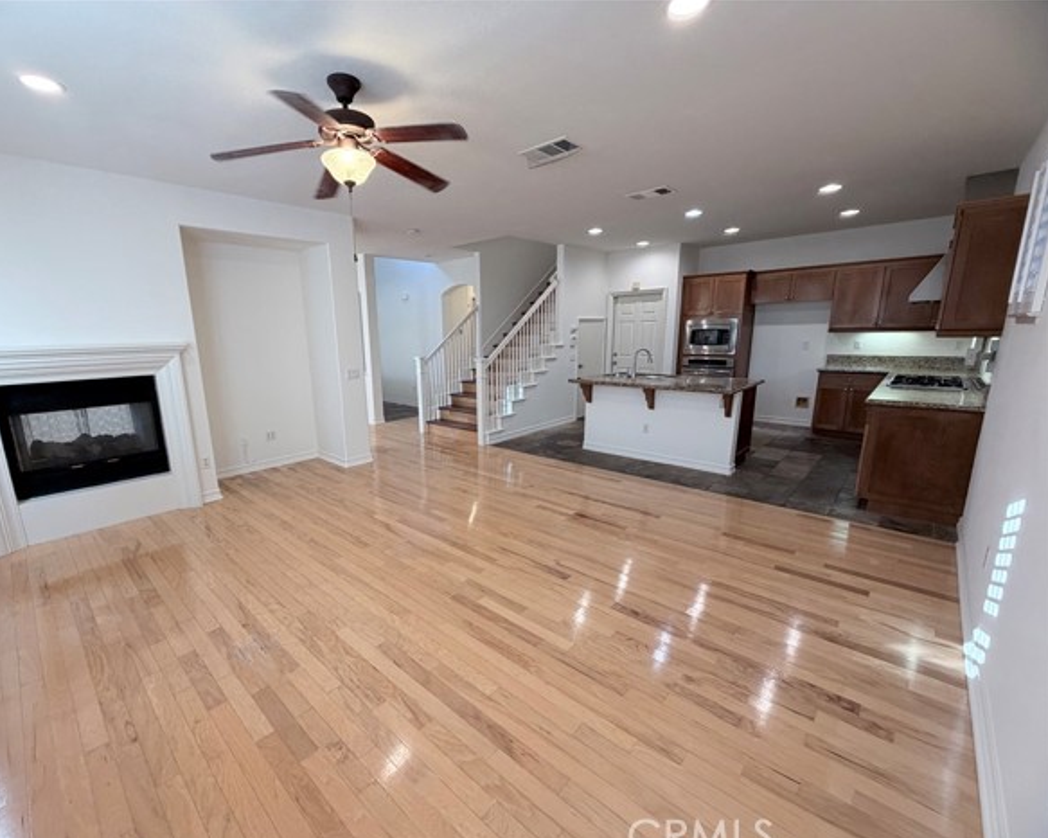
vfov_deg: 84.0
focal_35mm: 15
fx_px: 465
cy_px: 430
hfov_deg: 96.6
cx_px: 482
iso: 200
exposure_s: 1/120
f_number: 2.2
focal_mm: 2.22
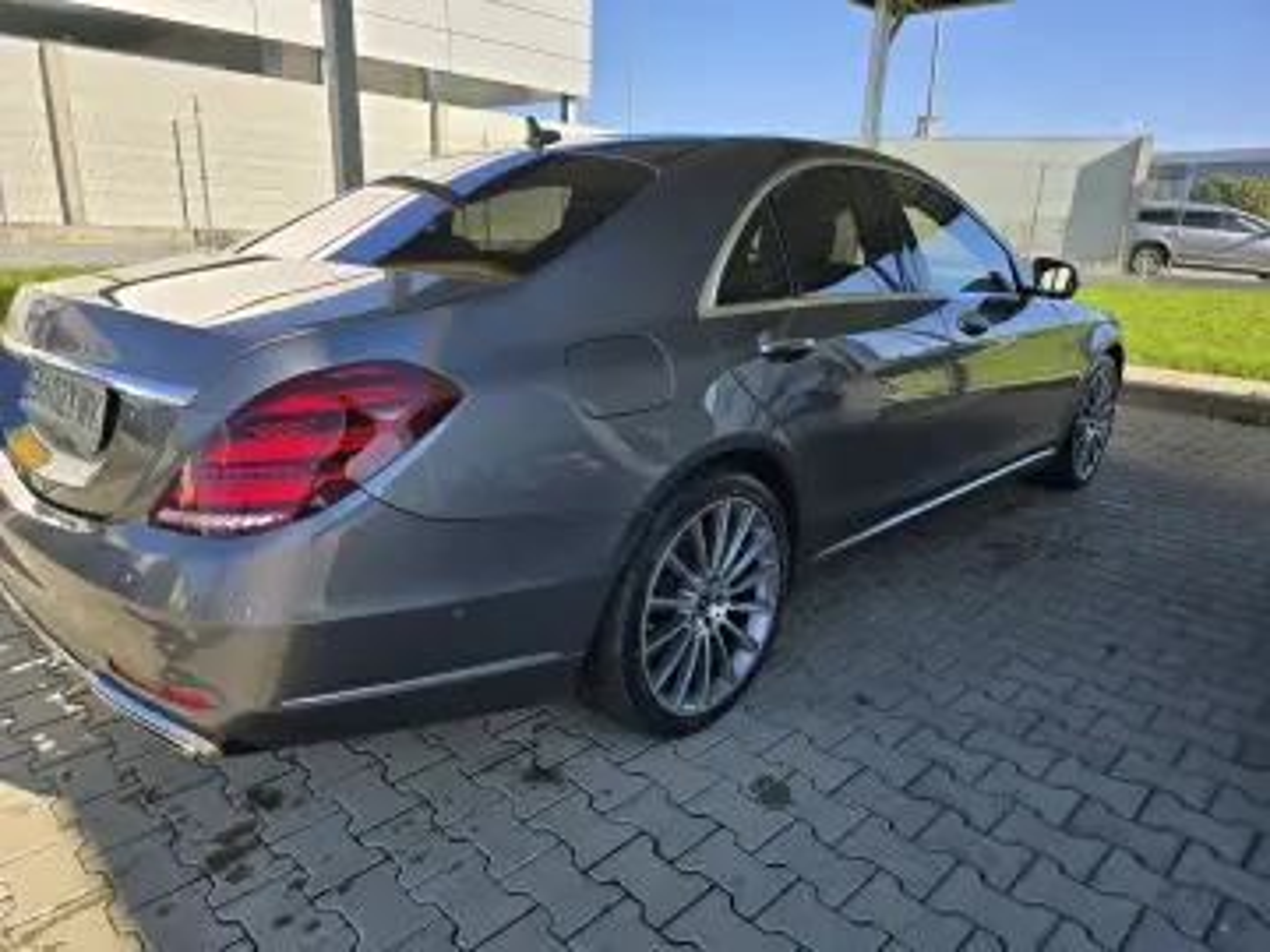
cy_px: 476
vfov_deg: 58.9
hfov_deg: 73.9
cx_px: 635
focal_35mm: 23
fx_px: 844
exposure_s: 1/675
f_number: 1.7
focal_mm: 6.3
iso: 12
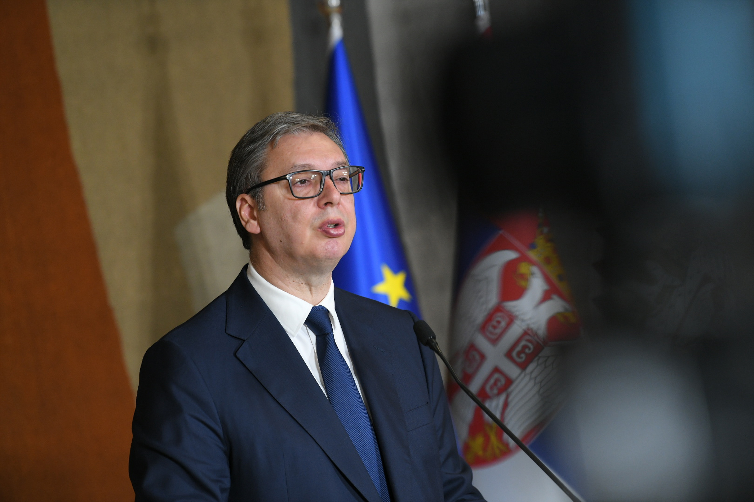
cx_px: 377
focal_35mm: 200
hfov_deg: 10.3
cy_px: 251
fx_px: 4189
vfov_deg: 6.9
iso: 2000
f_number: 4
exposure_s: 1/250
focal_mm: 200
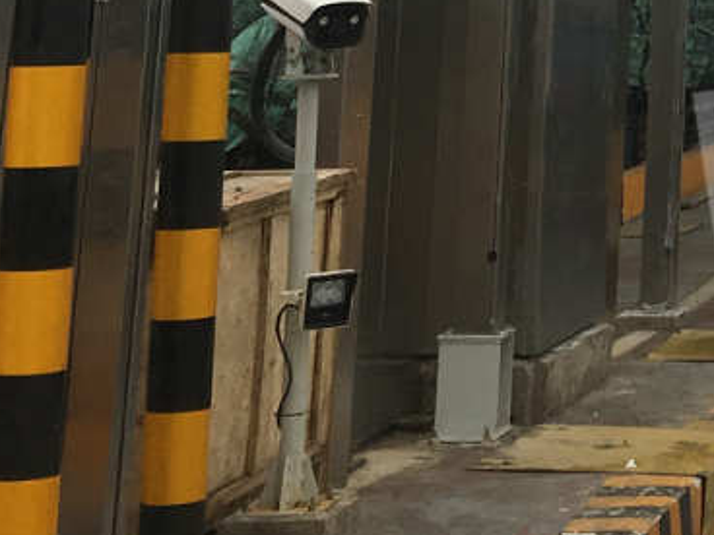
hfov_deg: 14.2
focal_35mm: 126
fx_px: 2599
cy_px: -397
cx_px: 1211
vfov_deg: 11.1
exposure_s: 1/409
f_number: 2.2
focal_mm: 4.15
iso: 25
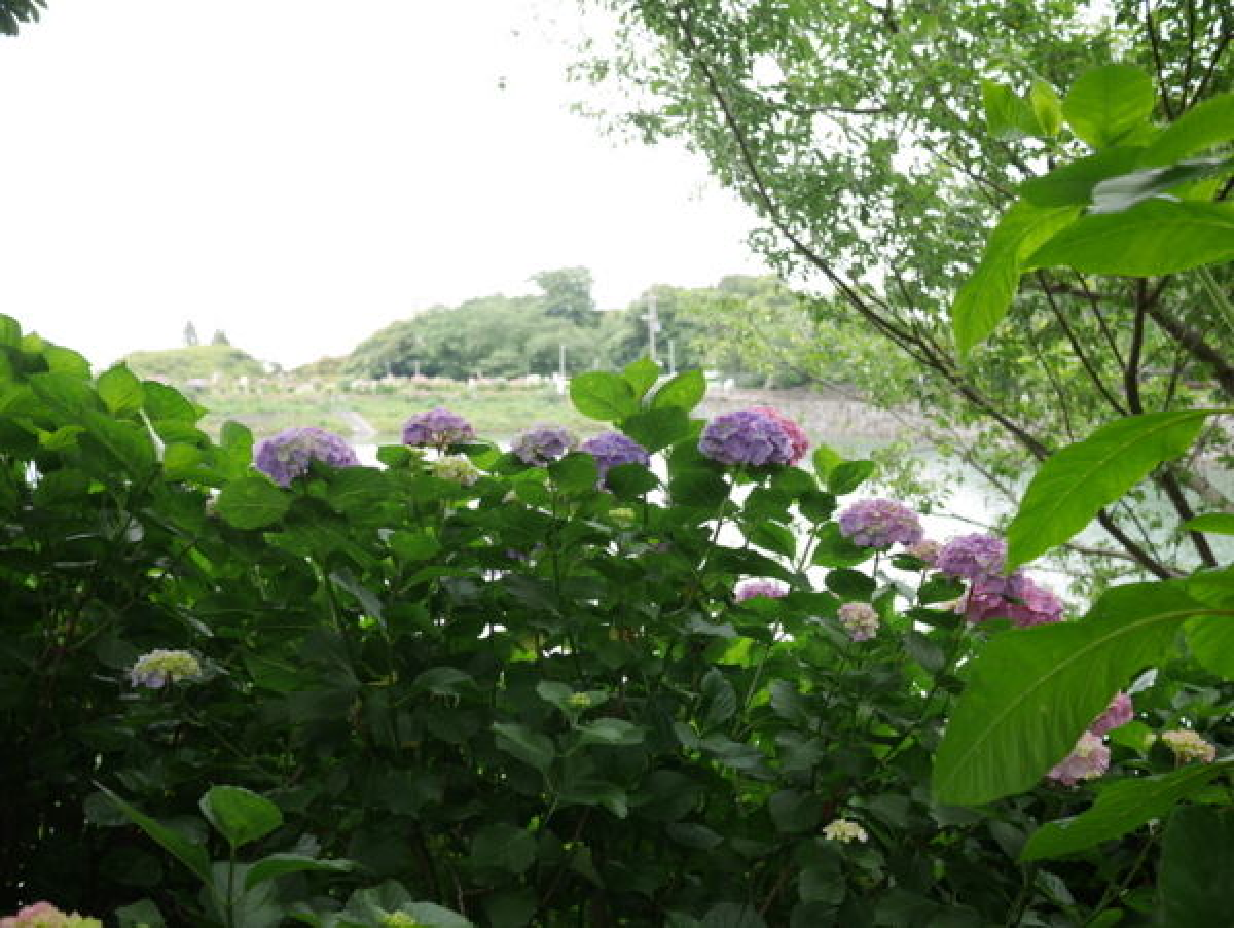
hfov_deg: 46.8
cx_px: 617
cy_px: 464
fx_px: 1427
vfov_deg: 36.0
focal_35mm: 40
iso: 200
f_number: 2.5
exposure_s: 1/250
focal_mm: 20
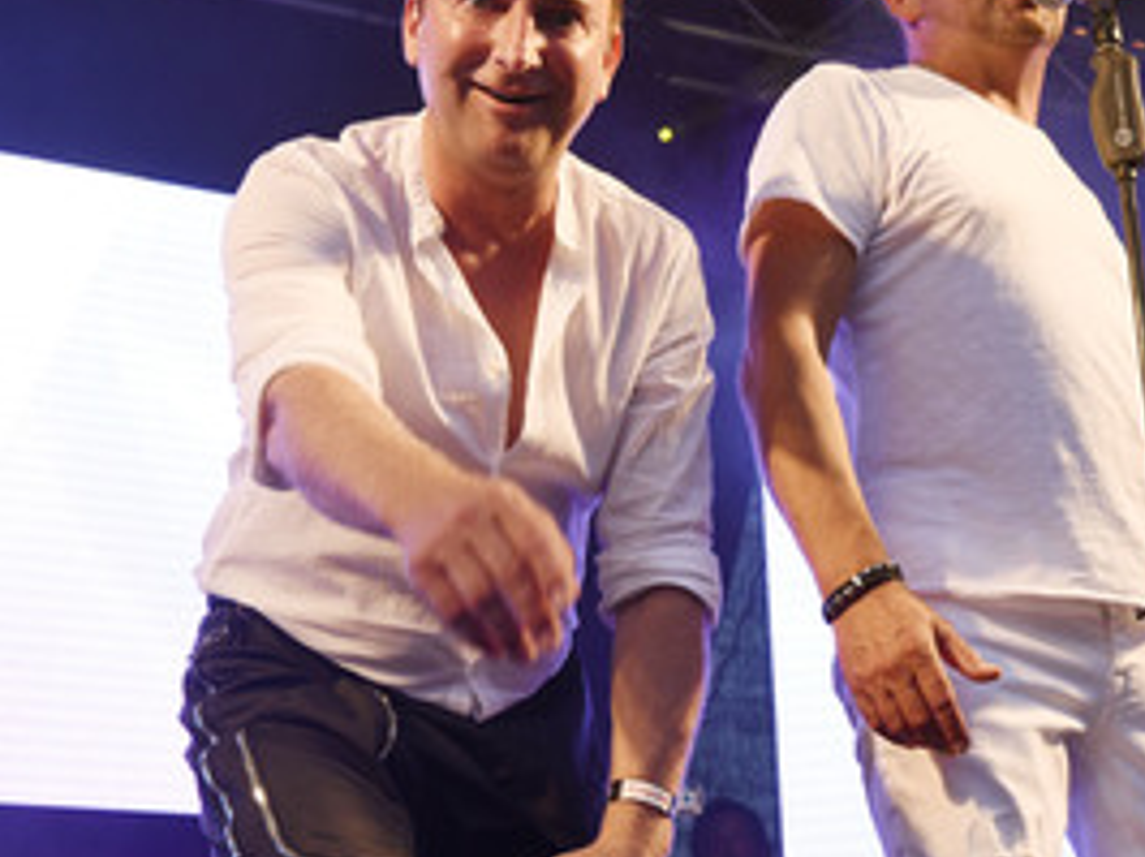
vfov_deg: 19.6
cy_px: 340
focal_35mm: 75
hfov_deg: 25.9
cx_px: 760
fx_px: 2479
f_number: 8
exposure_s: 1/160
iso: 1250
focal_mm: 46
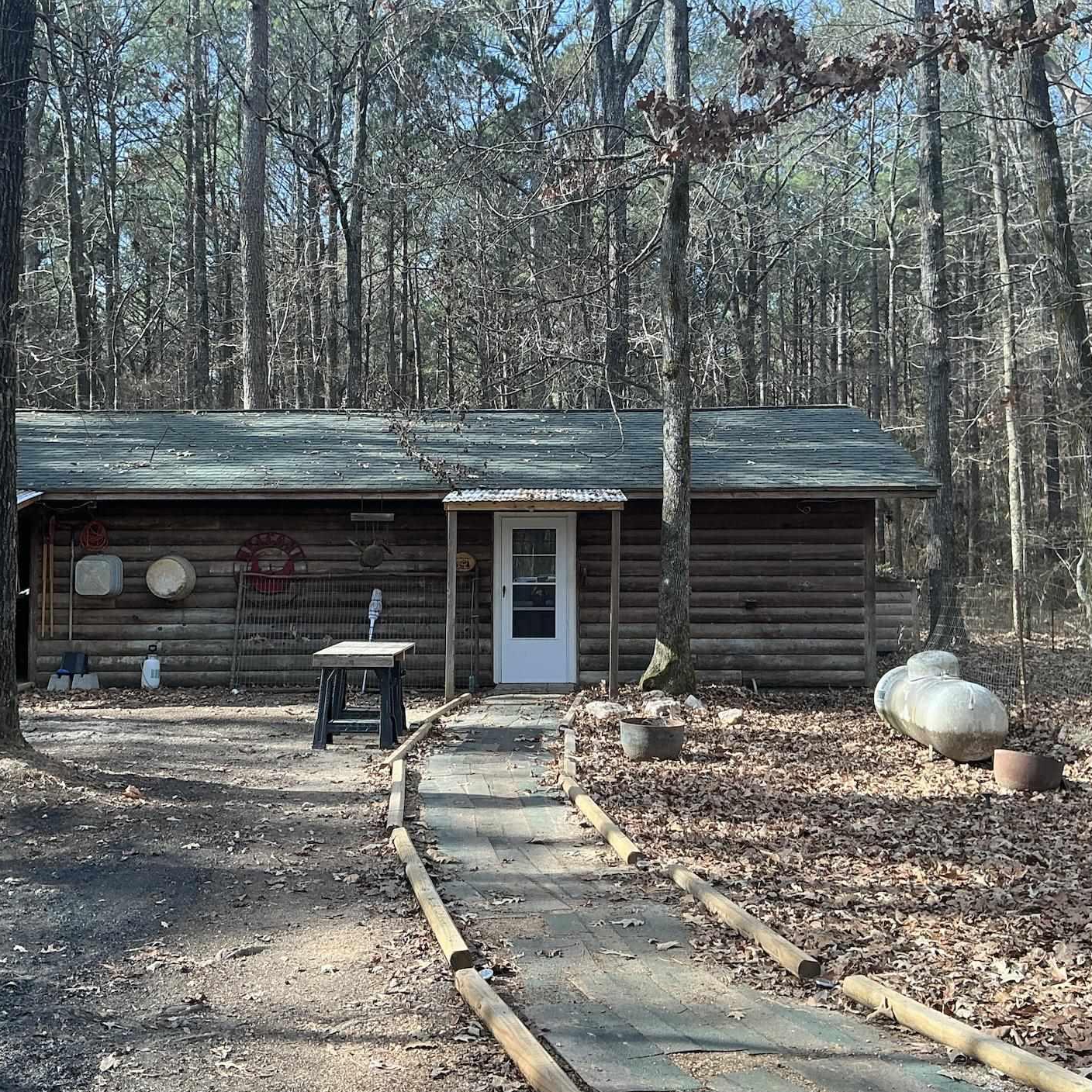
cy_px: 520
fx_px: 1285
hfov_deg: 46.0
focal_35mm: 36
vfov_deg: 46.0
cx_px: 519
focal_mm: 3
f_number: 1.8
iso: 20
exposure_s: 1/221
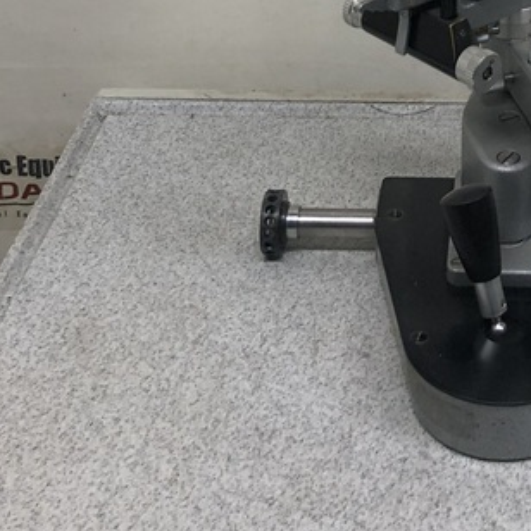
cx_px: 541
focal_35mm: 81
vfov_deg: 19.0
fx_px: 1406
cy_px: -248
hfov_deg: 20.6
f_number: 1.8
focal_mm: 3.99
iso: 25
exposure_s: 1/40
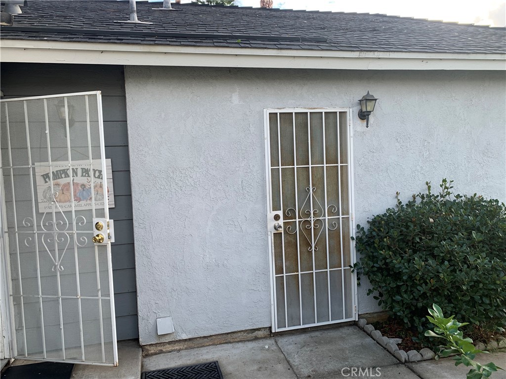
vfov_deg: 53.1
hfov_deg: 67.3
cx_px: 253
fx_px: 380
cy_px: 190
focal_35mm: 26
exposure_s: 1/184
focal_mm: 4.25
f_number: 1.8
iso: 25
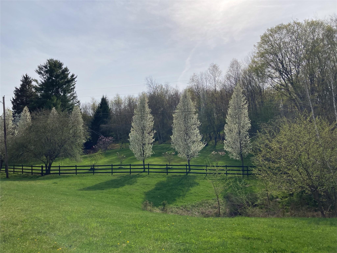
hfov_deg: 63.4
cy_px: 126
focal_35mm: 28
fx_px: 273
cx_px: 168
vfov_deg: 49.7
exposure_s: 1/4878
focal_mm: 3.99
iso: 20
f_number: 1.8
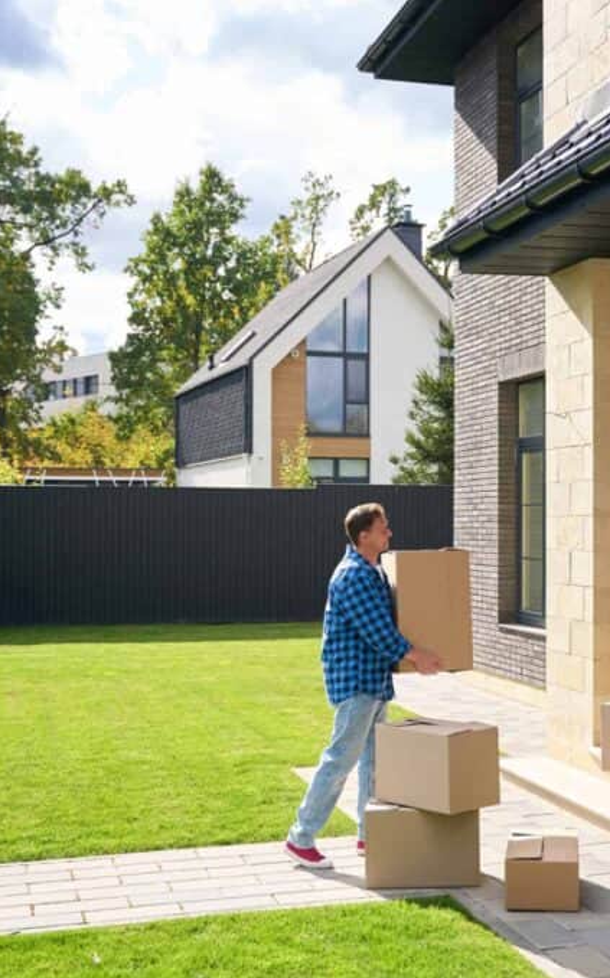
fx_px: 1518
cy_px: 491
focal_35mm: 57
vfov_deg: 35.7
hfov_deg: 22.4
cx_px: 496
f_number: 3.2
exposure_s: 1/500
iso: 100
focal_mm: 37
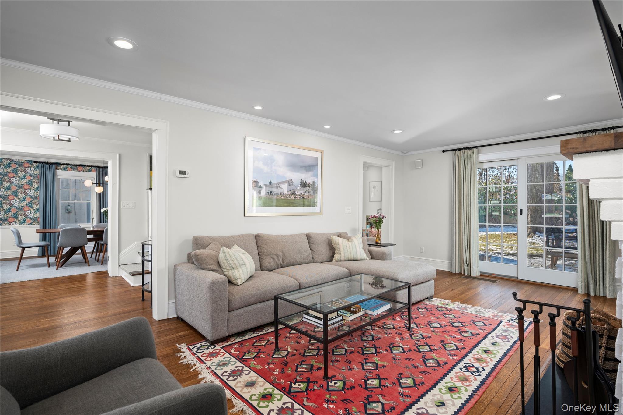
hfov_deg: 91.7
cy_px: 208
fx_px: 303
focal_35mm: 18
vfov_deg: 68.8
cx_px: 312
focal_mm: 17.5
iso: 320
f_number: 7.1
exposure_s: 1/4
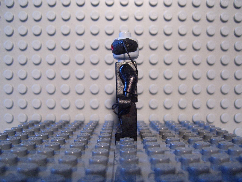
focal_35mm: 39
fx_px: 273
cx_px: 119
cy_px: 92
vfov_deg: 36.8
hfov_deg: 47.9
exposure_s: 1/8
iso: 141
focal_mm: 6.2
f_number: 2.9
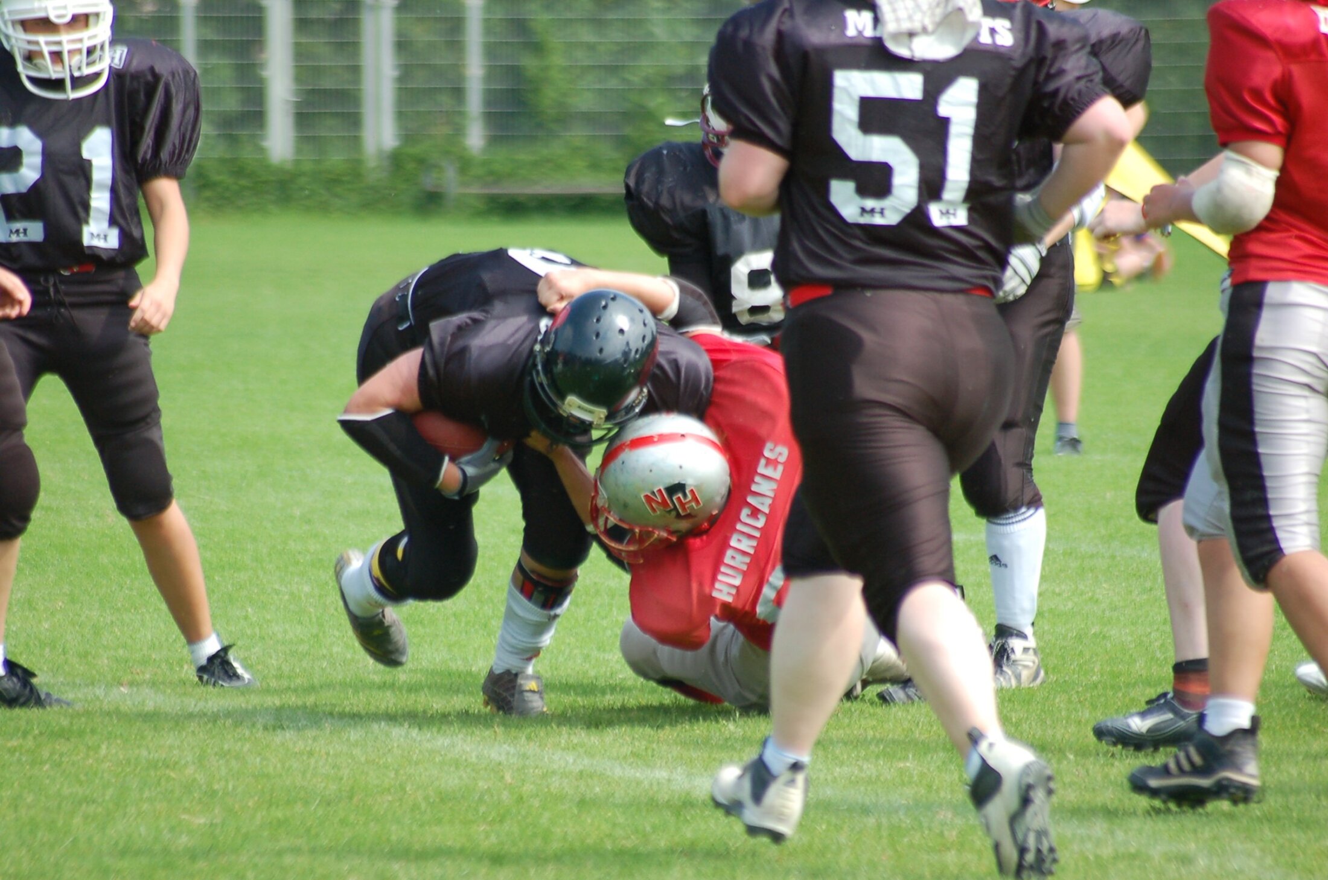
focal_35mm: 450
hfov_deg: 4.6
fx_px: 16569
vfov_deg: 3.0
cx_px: 664
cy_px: 440
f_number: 5.6
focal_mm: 300
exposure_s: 1/640
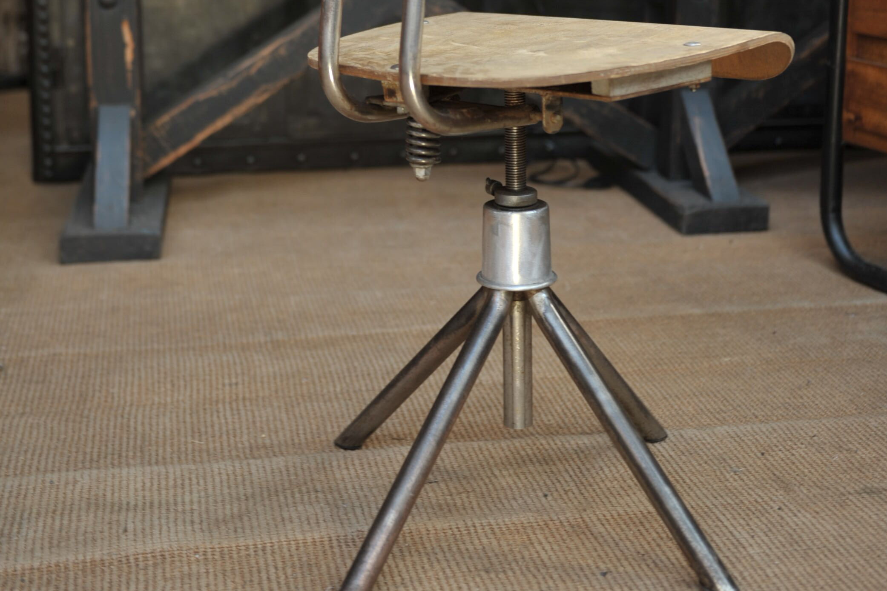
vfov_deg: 23.9
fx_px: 1355
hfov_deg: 36.2
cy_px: 53
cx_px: 438
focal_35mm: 55
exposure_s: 1/50
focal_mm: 36
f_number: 2.8
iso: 200
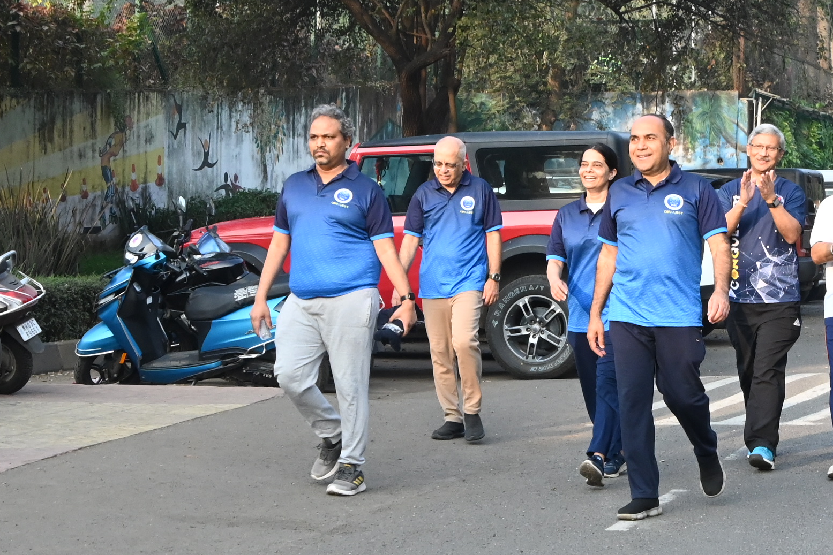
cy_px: 301
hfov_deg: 18.7
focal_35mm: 108
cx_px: 686
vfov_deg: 12.7
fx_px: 2499
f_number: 10
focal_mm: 38
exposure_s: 1/320
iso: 2000
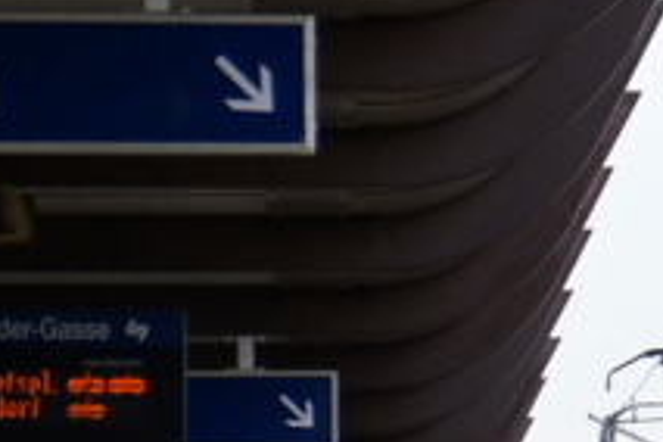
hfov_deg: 3.2
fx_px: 11690
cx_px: 1360
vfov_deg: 2.2
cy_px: 554
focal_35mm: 635
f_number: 5.3
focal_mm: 75
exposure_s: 1/320
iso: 400
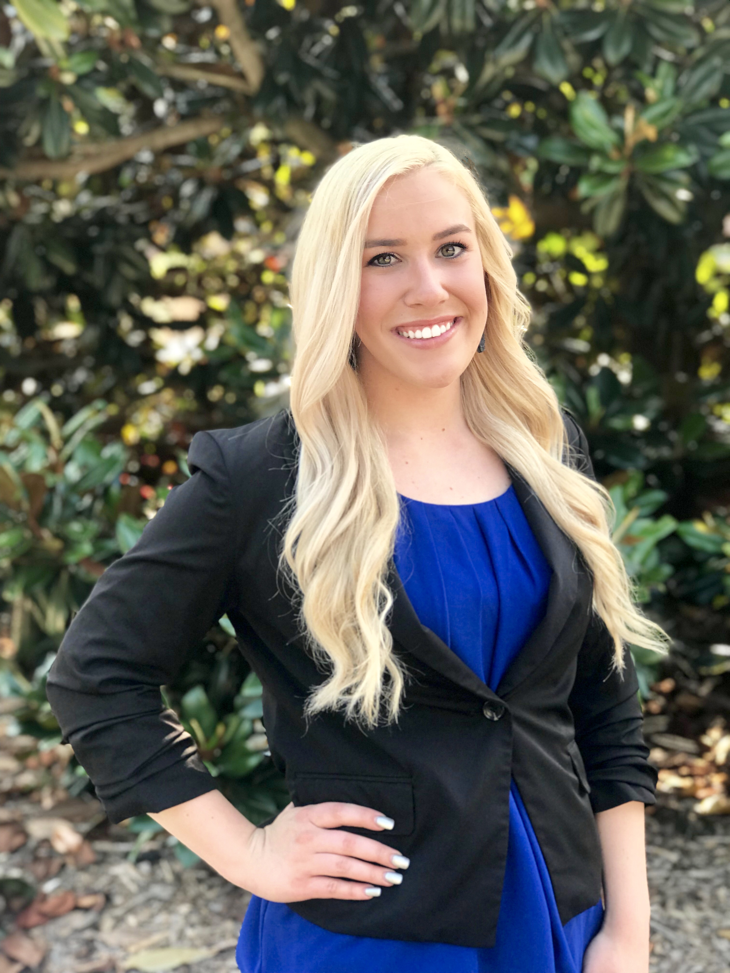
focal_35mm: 57
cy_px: 486
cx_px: 365
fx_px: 1603
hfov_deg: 25.7
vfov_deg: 33.8
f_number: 2.8
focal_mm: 6.6
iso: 25
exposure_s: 1/120
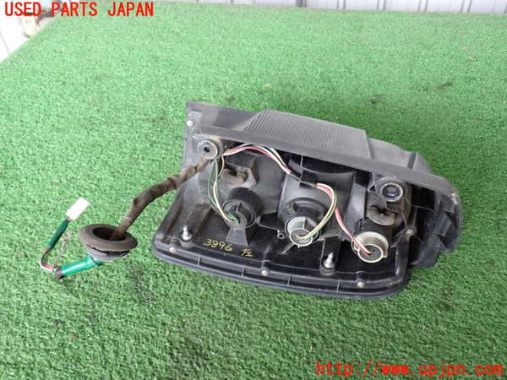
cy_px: 190
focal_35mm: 32
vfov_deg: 44.2
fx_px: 469
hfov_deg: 56.8
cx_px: 254
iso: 500
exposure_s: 1/30
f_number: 2.4
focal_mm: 5.79
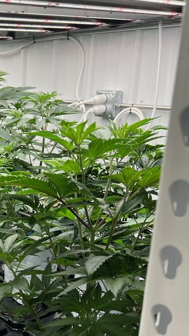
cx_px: -18
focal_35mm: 49
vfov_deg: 41.0
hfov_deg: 23.0
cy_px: 248
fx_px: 437
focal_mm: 5.7
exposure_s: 1/552
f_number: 1.5
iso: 50
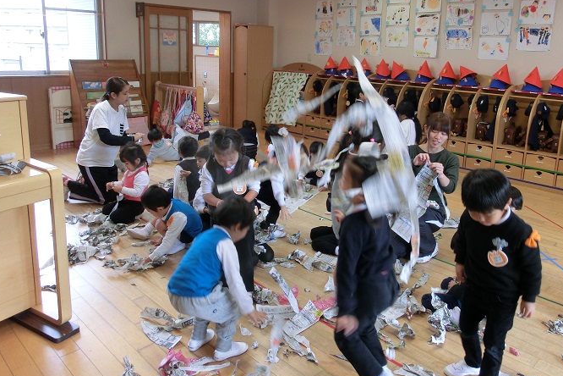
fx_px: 469
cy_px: 135
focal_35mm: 30
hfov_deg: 61.8
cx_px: 312
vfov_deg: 43.2
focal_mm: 4.24
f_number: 3
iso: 200
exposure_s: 1/60
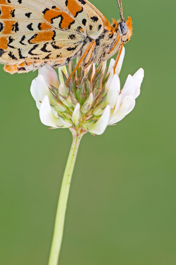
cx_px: 58
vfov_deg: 9.3
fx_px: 1629
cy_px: 81
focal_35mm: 222
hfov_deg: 6.2
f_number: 16
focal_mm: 150
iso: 100
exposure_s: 1/13
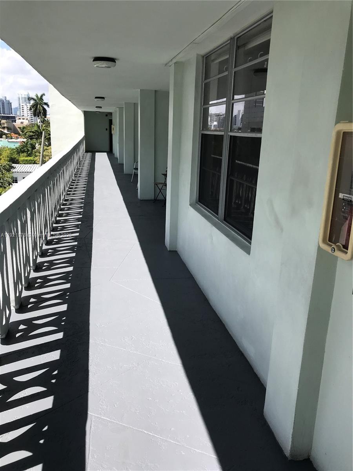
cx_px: 176
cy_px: 236
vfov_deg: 63.4
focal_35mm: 28
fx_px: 381
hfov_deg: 49.7
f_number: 1.8
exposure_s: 1/1570
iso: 20
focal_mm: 3.99
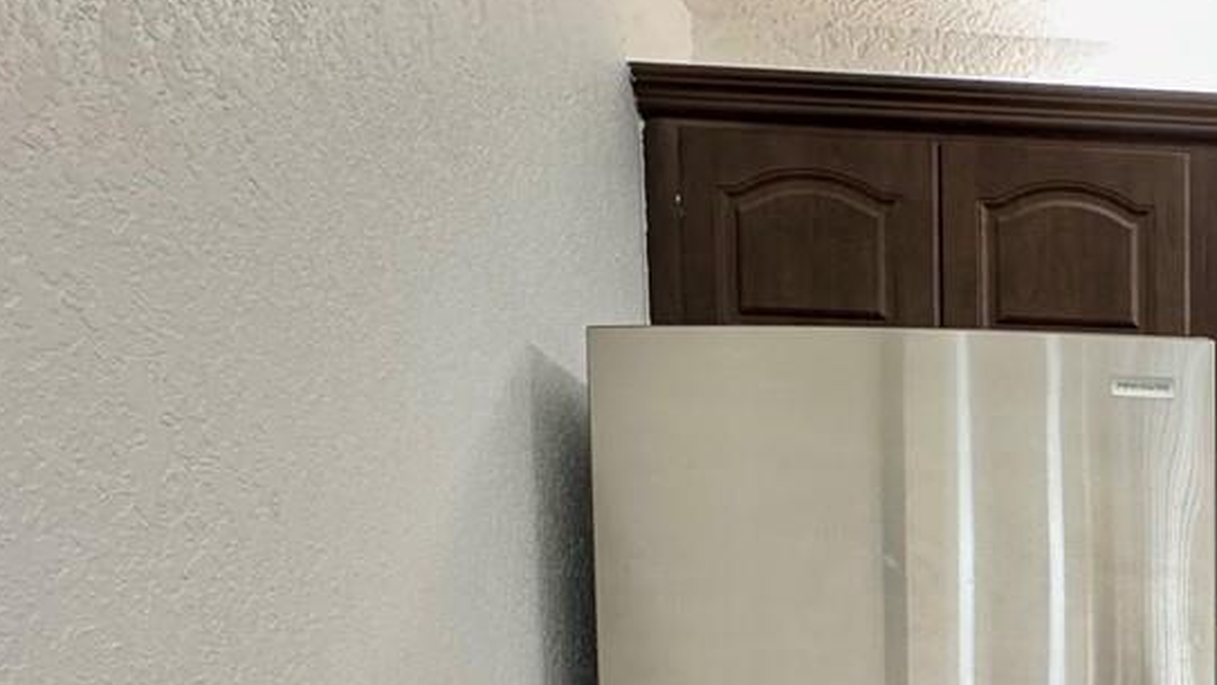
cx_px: 1280
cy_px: 829
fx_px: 1452
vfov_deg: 24.1
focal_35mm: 45
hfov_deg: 38.9
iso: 250
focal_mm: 2.22
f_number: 2.2
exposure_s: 1/120
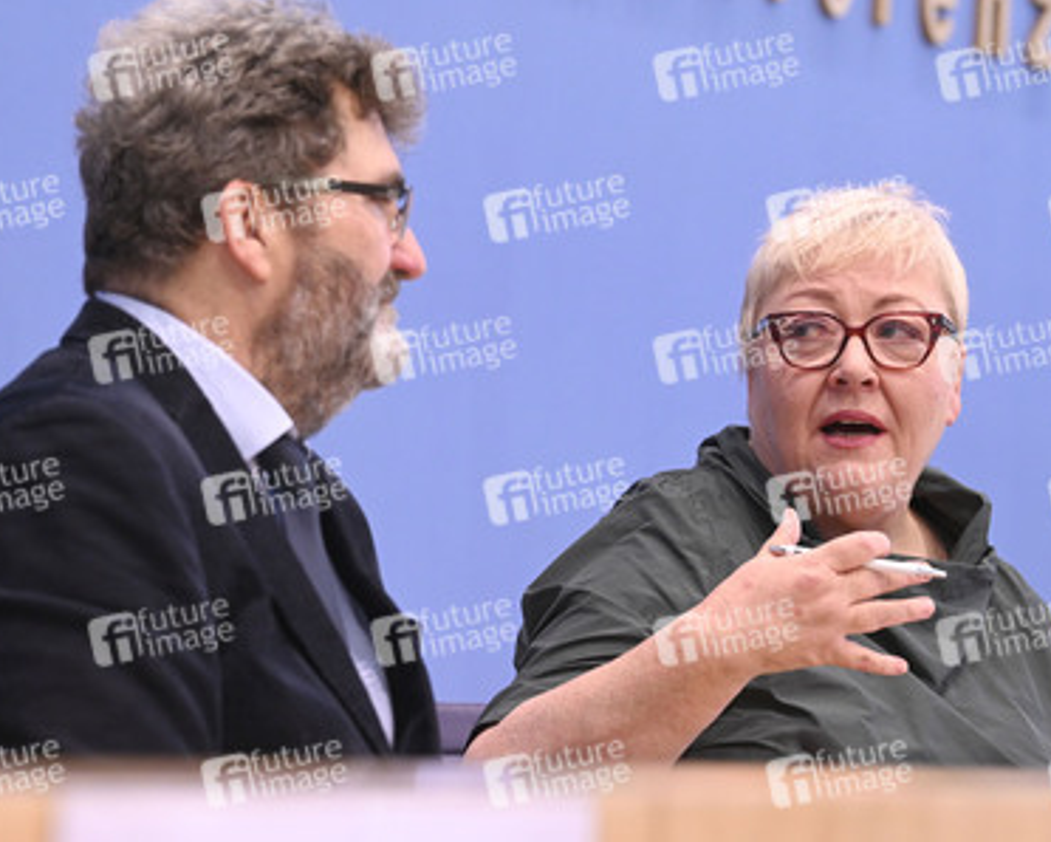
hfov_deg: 16.6
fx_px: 3610
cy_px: 421
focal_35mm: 116
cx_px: 482
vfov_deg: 13.3
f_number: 5
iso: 4000
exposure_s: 1/640
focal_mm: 102
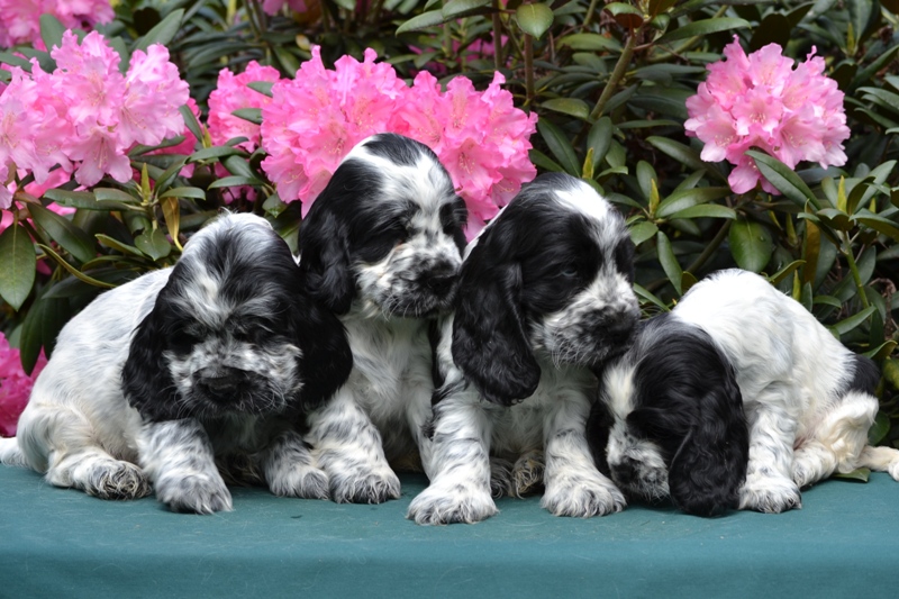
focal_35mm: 90
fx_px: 2247
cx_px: 450
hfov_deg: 22.6
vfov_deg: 15.2
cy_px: 300
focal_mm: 60
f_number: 6.3
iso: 100
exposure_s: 1/125
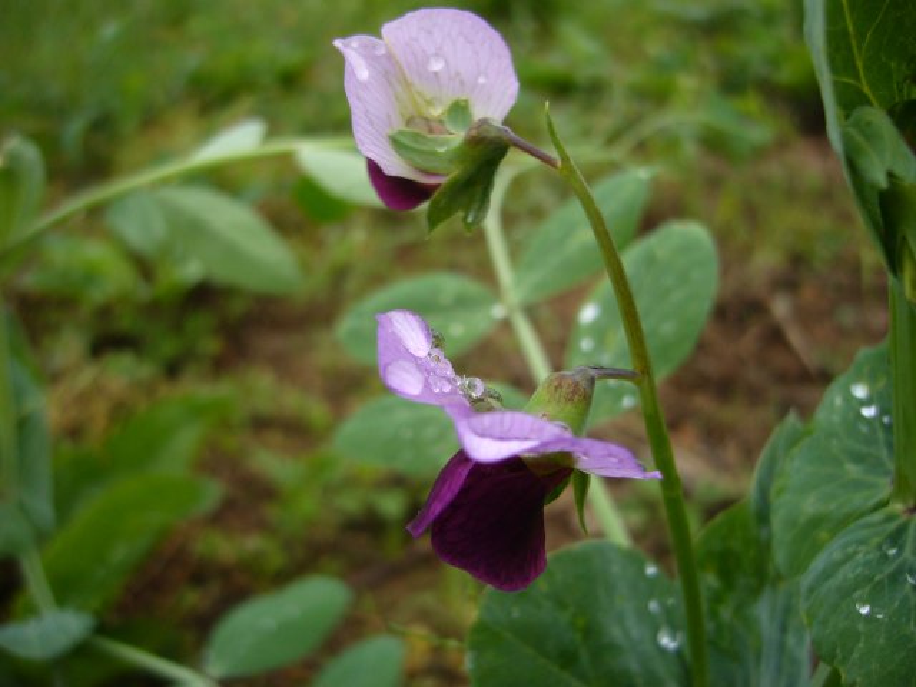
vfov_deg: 40.7
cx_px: 458
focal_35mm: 35
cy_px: 344
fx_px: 926
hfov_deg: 52.6
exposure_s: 1/500
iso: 100
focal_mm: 5.8
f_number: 2.8
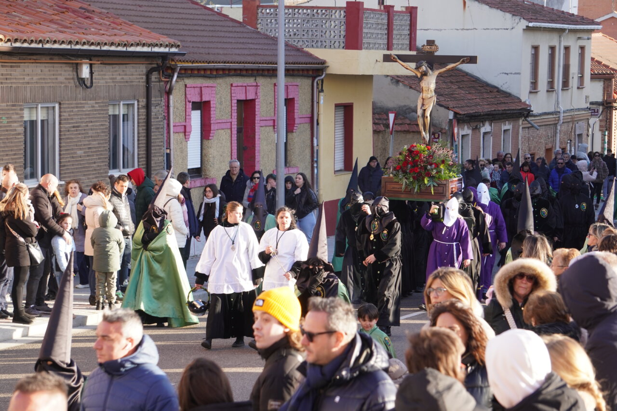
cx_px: 308
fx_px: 1979
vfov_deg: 11.9
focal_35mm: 116
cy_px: 206
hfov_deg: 17.7
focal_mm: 77
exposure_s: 1/160
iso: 250
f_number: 5.6
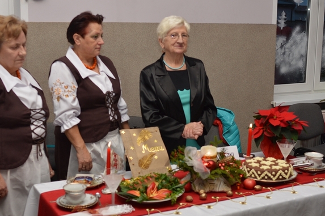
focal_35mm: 52
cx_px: 165
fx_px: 469
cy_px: 116
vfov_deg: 25.9
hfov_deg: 38.2
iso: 200
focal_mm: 28
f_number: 4
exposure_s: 1/200
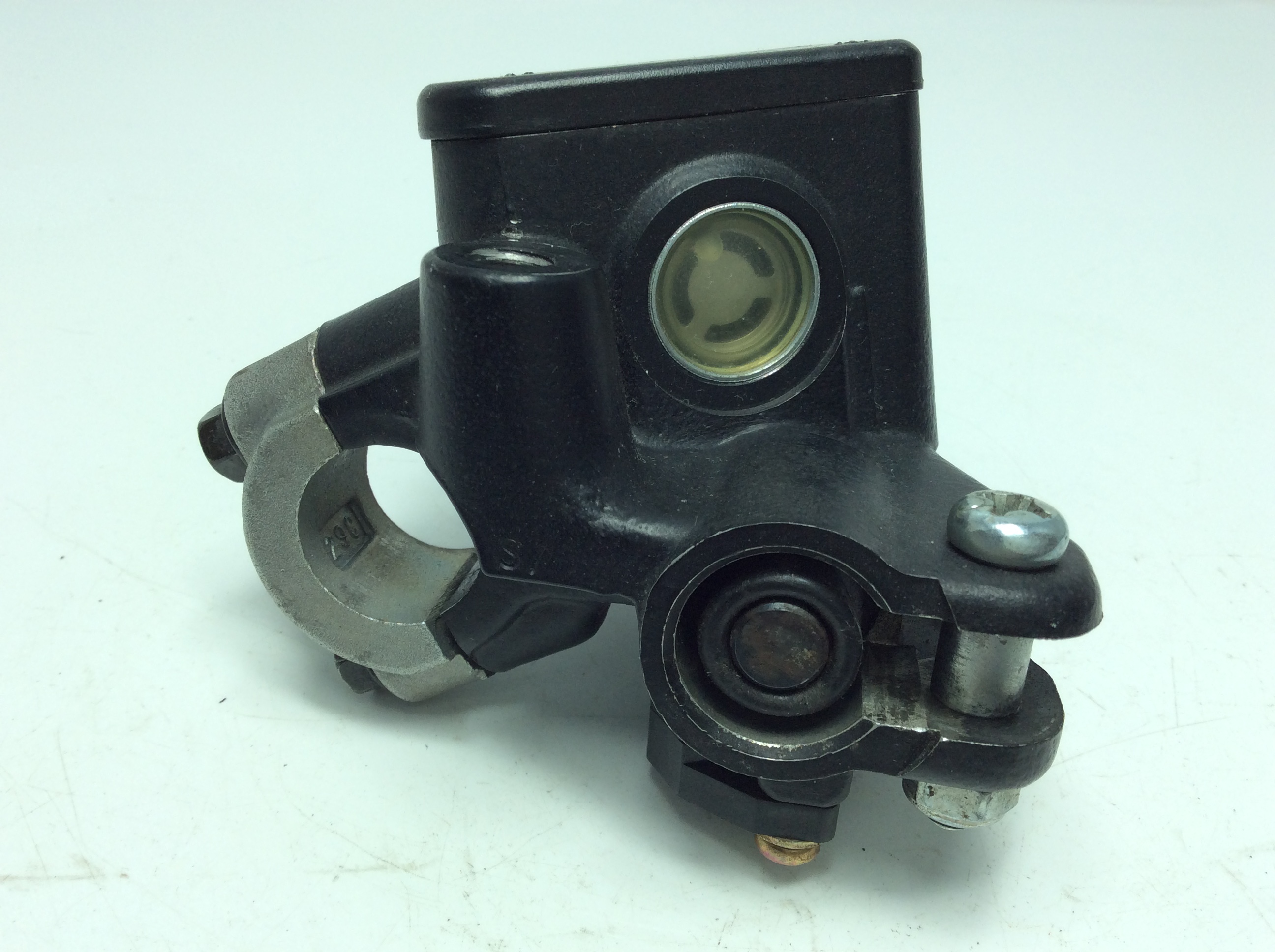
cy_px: 476
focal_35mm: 32
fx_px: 1177
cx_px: 638
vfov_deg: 44.1
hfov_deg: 56.9
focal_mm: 3.3
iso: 32
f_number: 2.4
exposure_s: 1/276
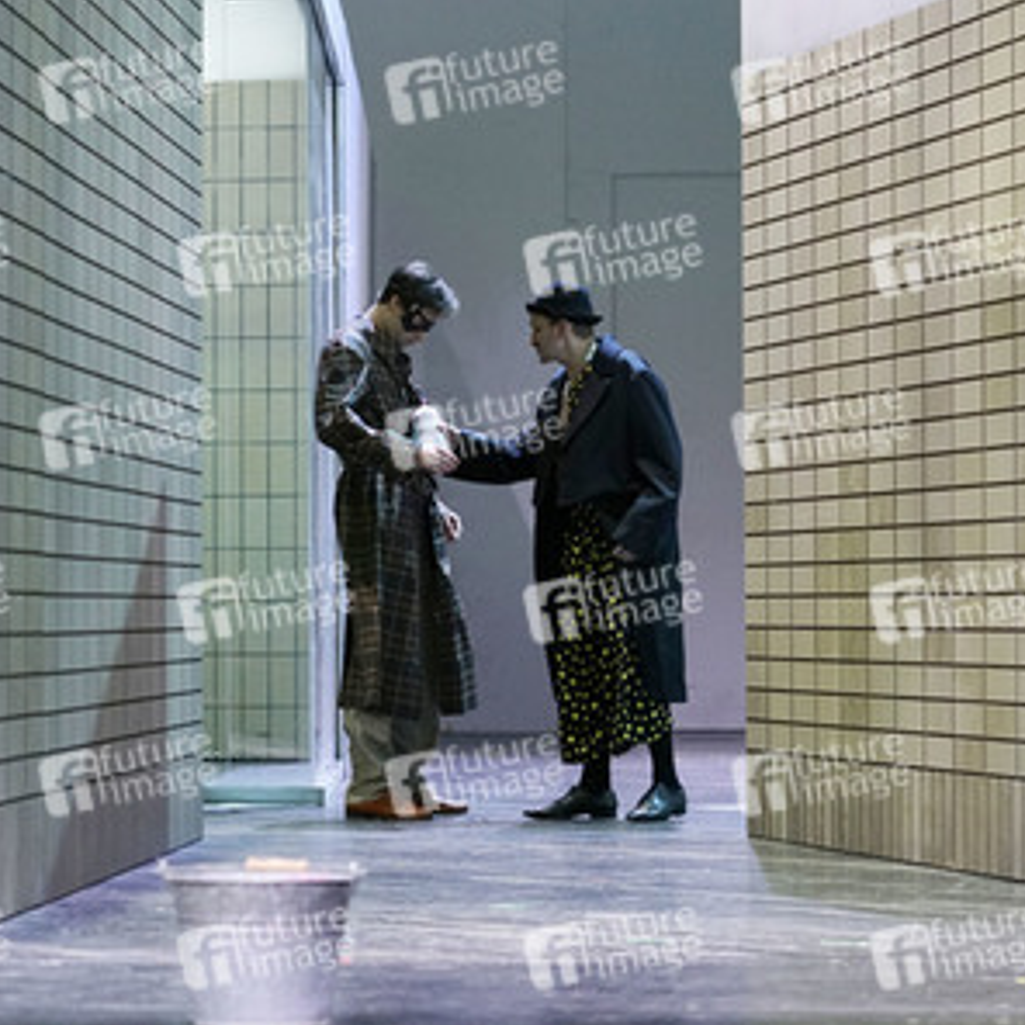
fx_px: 3685
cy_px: 516
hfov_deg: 15.8
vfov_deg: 15.8
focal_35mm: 110
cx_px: 521
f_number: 3.5
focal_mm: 85
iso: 1600
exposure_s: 1/250
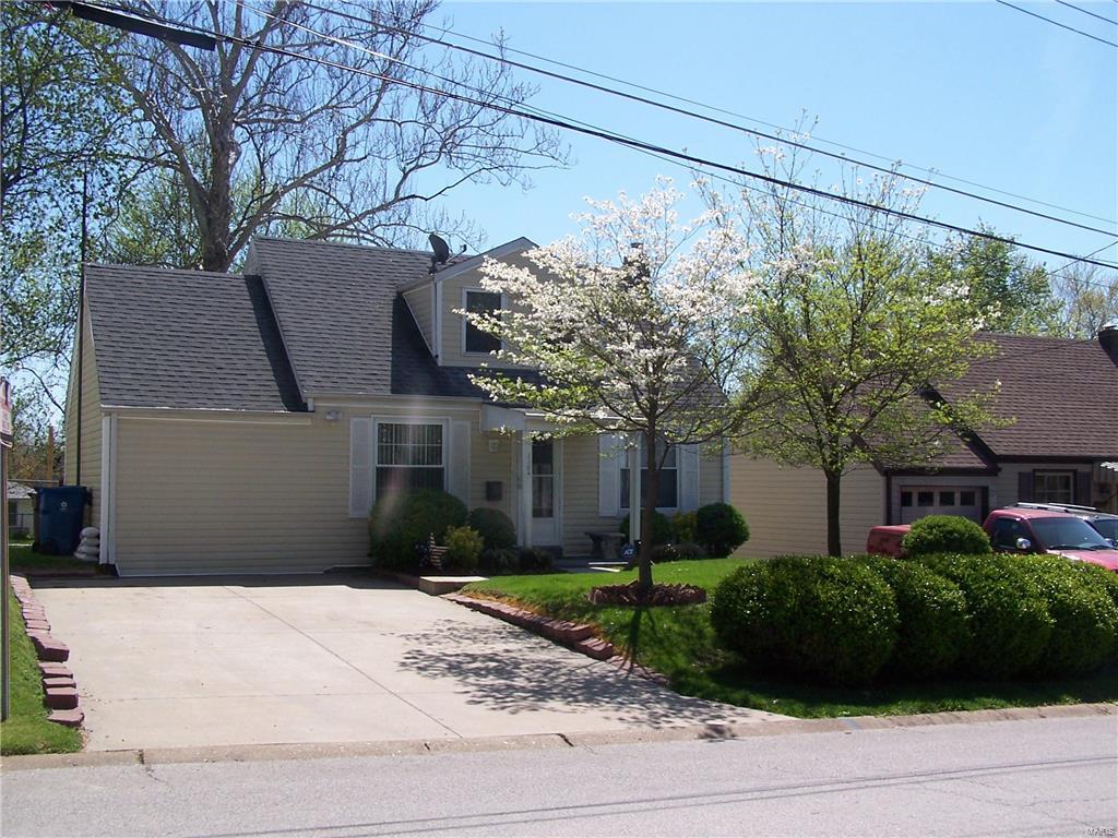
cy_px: 419
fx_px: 1227
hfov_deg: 49.0
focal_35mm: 38
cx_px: 559
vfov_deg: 37.7
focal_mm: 6.3
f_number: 5.6
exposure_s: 1/500
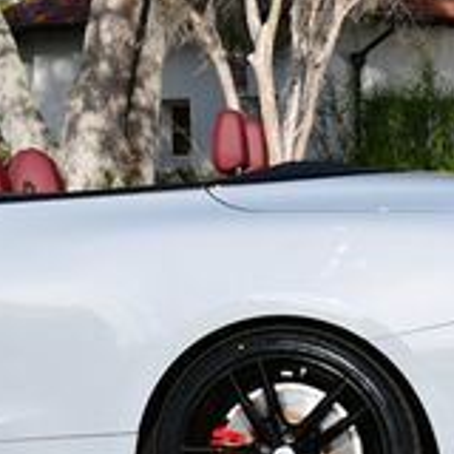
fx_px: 2626
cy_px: 40
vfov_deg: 9.8
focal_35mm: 177
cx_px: -111
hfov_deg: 9.7
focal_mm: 26
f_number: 8
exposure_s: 1/250
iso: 110
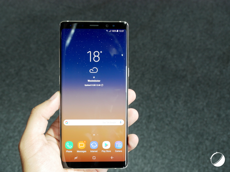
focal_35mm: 44
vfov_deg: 32.9
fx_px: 292
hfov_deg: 42.9
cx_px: 115
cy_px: 86
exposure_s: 1/15
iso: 800
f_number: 8
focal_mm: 22
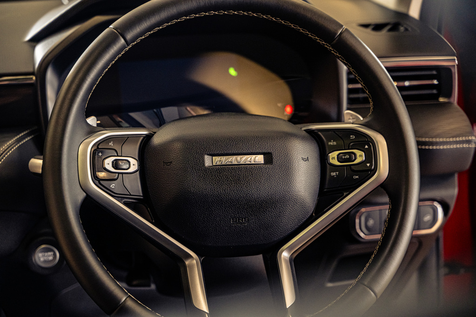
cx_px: 238
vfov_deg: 18.2
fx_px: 992
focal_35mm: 75
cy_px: 158
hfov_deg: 27.0
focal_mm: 75
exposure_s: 1/125
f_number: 3.5
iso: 1600
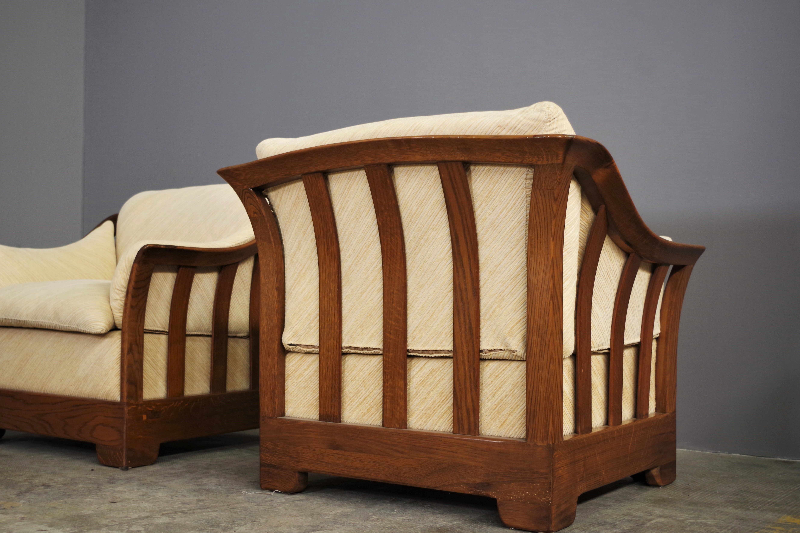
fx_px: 978
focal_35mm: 44
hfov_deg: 44.4
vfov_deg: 30.5
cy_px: 263
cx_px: 357
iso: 400
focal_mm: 26.25
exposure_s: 1/60
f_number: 4
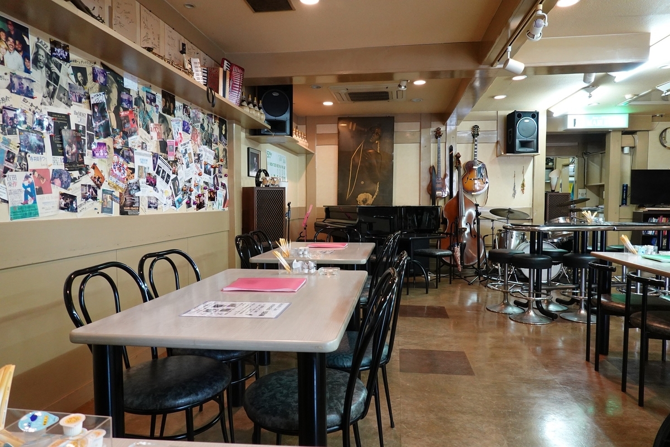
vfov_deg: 53.1
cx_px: 335
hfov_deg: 73.7
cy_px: 224
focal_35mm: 24
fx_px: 447
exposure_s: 1/30
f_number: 2.8
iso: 1000
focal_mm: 9
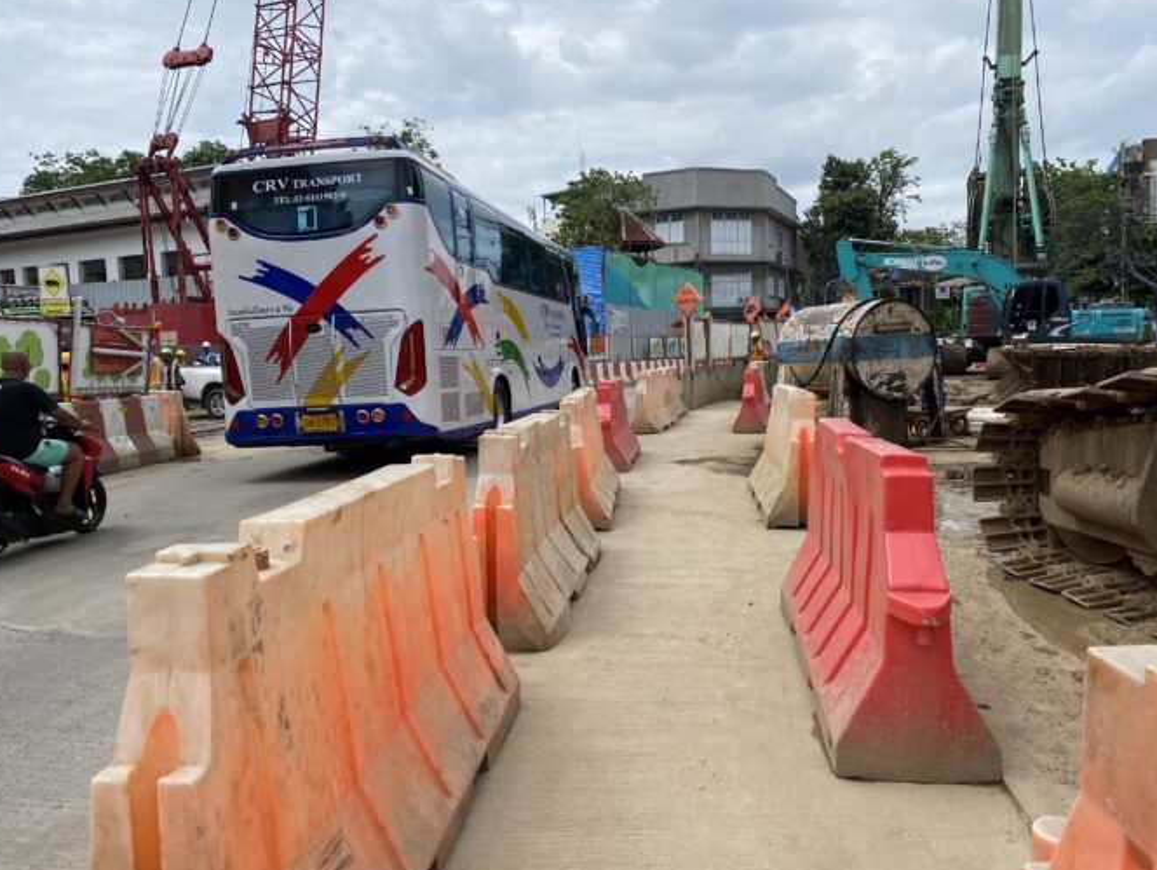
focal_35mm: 27
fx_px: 903
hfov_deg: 65.3
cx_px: 575
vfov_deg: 51.4
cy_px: 441
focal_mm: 4.25
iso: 32
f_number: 1.8
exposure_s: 1/3401
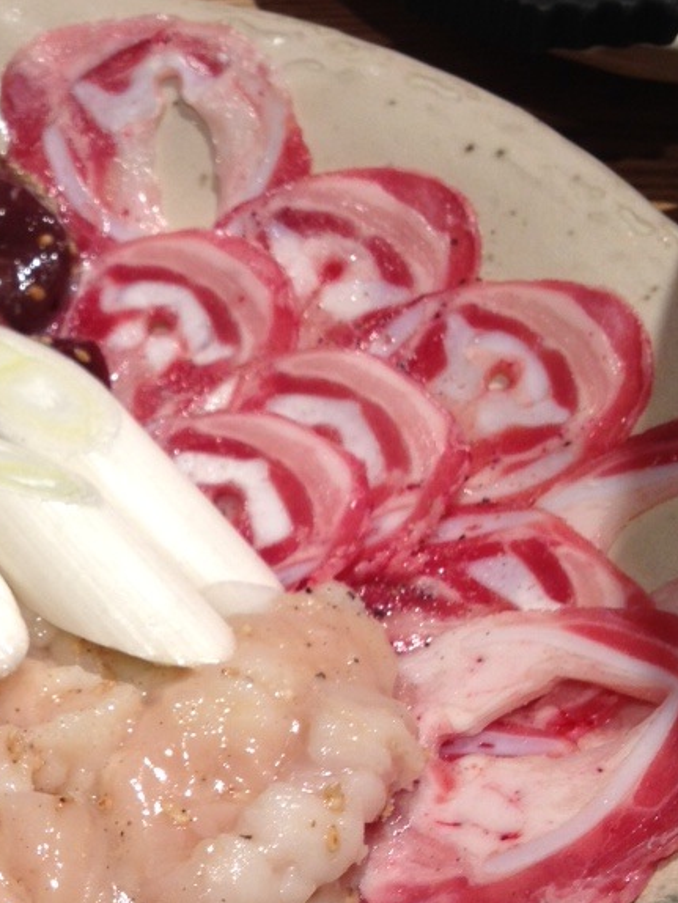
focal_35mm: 78
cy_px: 566
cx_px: -49
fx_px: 2035
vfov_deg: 24.9
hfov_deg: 18.3
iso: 64
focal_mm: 4.28
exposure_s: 1/40
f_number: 2.4
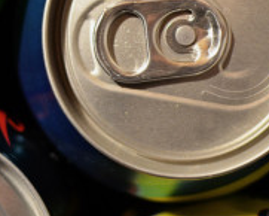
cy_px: 66
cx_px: 66
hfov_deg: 11.3
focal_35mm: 170
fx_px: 1351
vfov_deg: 9.1
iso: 800
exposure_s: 1/60
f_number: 2.5
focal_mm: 35
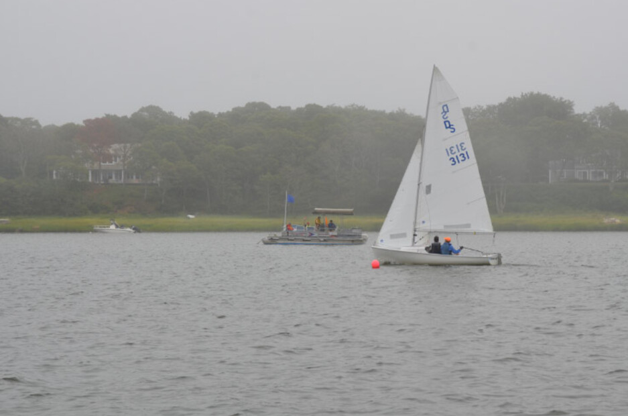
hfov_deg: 19.2
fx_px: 1854
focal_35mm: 107
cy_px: 195
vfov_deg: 12.8
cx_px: 327
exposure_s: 1/320
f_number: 9
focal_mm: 65
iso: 100
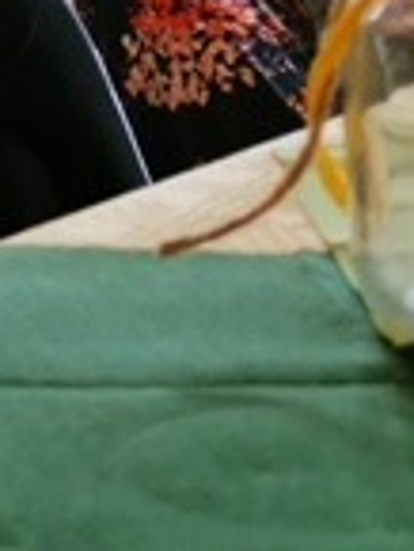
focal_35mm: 137
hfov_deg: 10.3
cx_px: -300
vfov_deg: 13.5
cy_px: -308
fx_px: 2181
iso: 100
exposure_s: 1/100
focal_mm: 5.58
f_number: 1.8
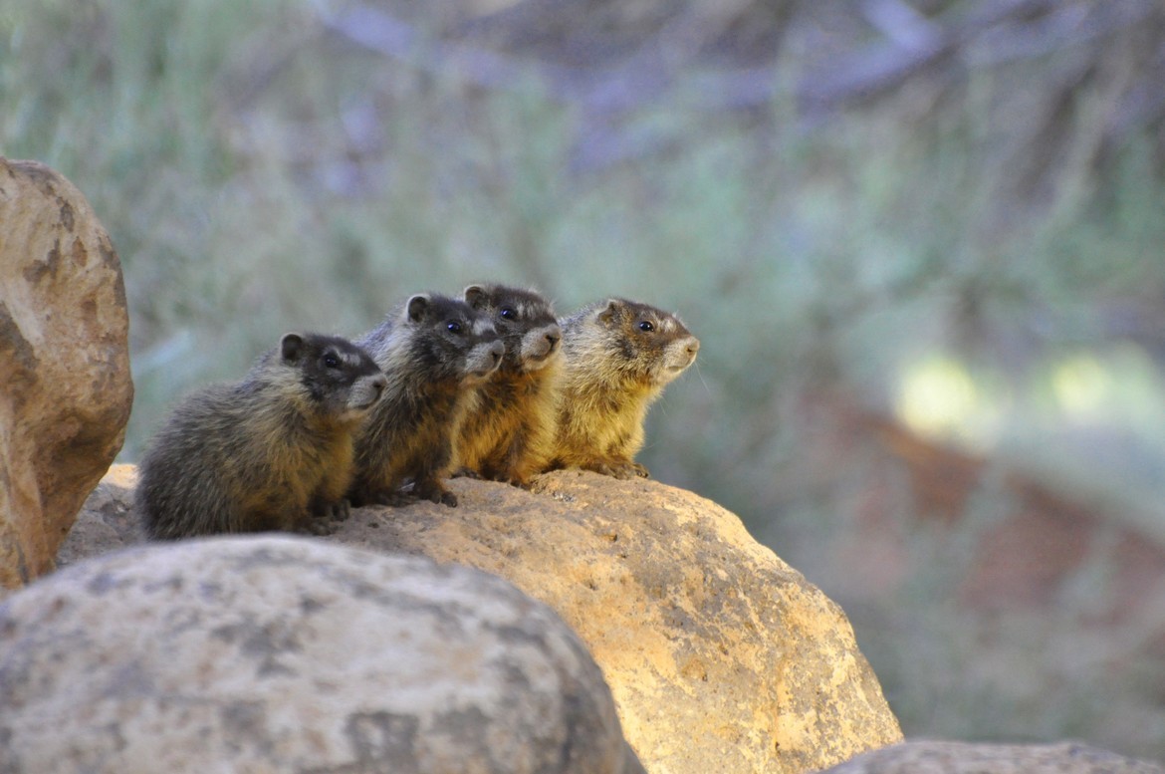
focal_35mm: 450
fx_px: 14544
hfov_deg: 4.6
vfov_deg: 3.0
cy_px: 387
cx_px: 582
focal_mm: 300
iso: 2500
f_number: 6.3
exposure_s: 1/160
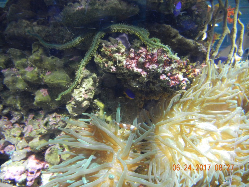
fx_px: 216
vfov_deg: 46.8
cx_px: 124
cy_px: 94
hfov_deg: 60.0
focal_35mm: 30
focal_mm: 5.4
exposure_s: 1/11.1
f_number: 3.5
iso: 400
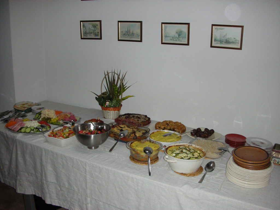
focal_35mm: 35
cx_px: 140
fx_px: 283
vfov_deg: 40.7
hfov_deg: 52.6
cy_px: 105
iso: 58
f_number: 3
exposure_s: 1/60.1
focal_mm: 5.8
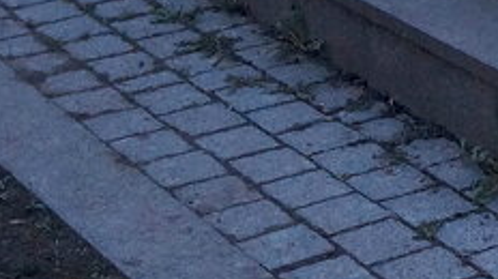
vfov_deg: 6.8
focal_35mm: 171
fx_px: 2252
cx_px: 756
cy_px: -361
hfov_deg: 12.0
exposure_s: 1/60
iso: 2500
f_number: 4
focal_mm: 21
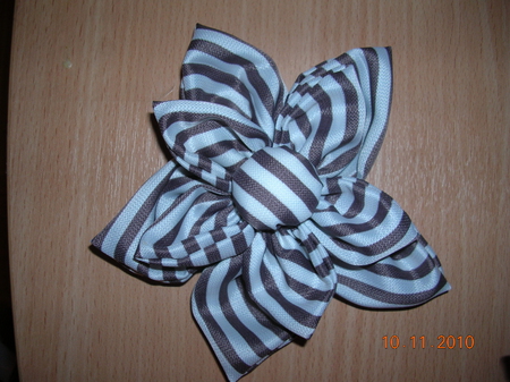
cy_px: 191
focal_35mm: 35
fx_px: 515
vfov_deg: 40.7
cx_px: 255
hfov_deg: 52.7
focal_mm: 5.8
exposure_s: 1/60.1
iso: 50
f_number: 2.8
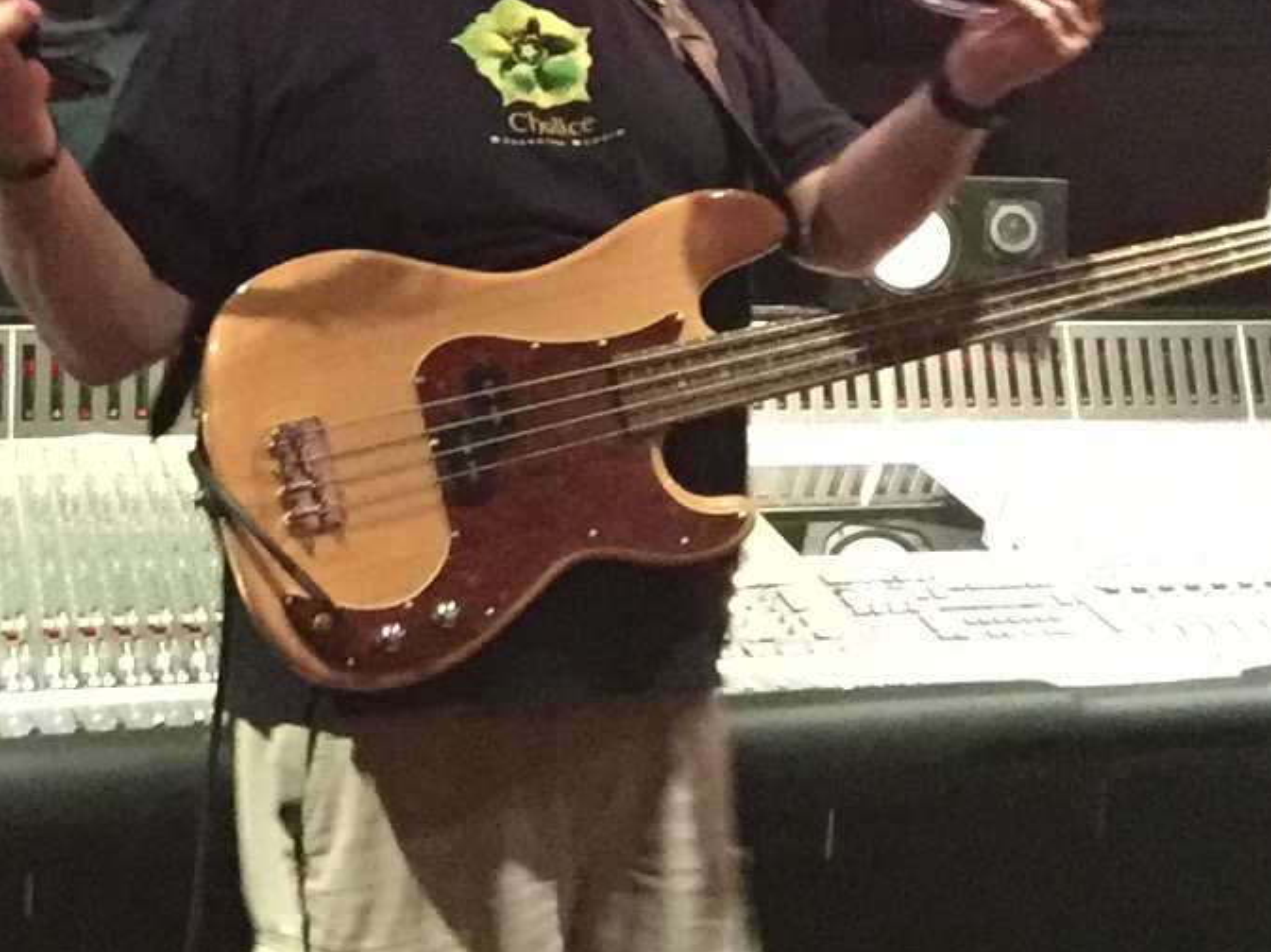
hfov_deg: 32.7
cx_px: 542
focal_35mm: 59
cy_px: 53
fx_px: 2165
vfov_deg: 23.9
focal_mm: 2.65
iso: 1000
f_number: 2.2
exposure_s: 1/15
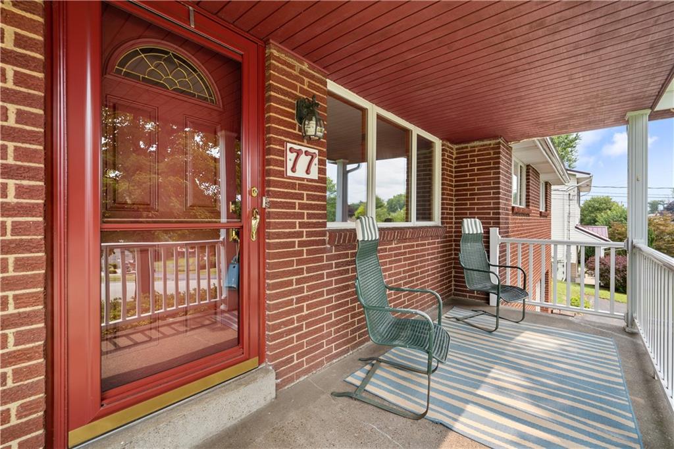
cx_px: 337
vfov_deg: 73.7
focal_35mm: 16
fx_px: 299
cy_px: 224
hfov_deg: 96.8
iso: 125
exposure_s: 1/80
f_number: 4.5
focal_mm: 16
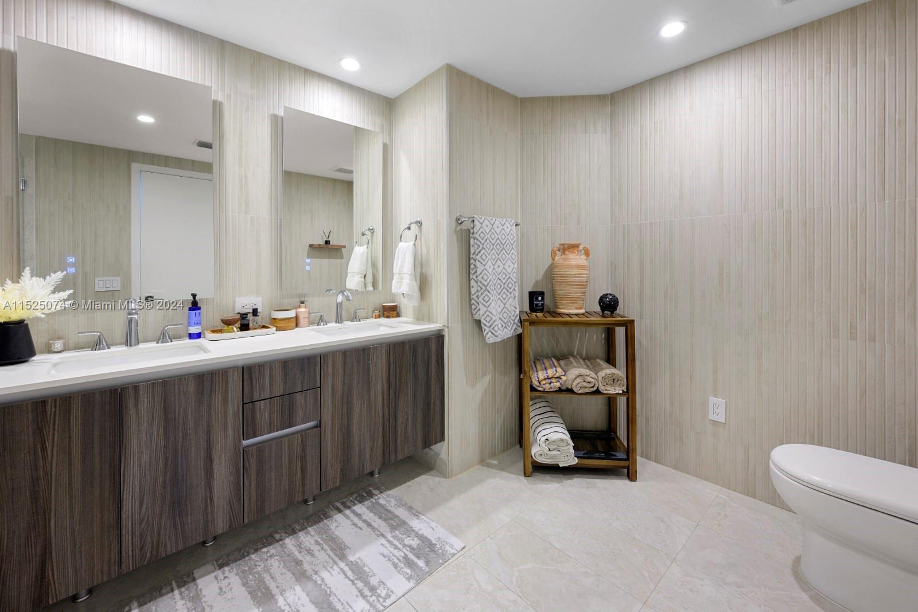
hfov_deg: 104.2
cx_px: 459
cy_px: 306
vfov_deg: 81.2
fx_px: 357
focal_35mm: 14
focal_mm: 14
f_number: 8
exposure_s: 1/3
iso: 125
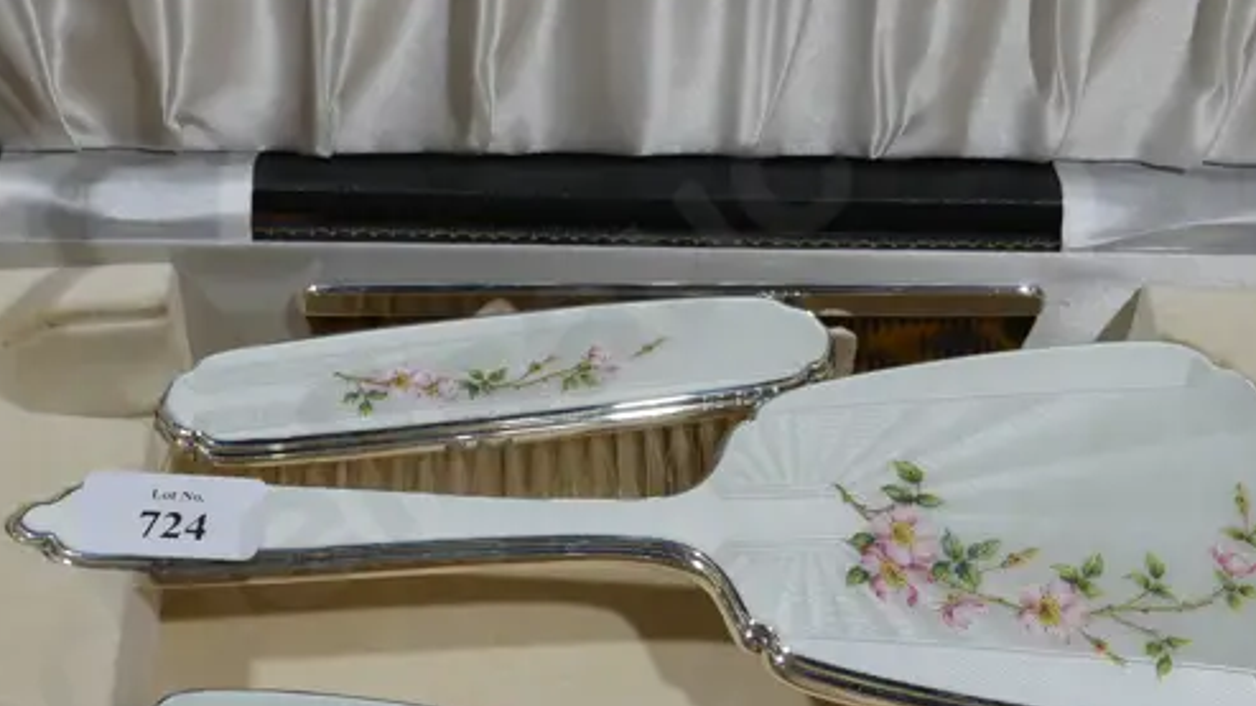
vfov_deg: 14.0
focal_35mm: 86
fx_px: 2863
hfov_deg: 24.7
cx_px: 703
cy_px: 238
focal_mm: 19
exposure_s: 1/125
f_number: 4.1
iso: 200
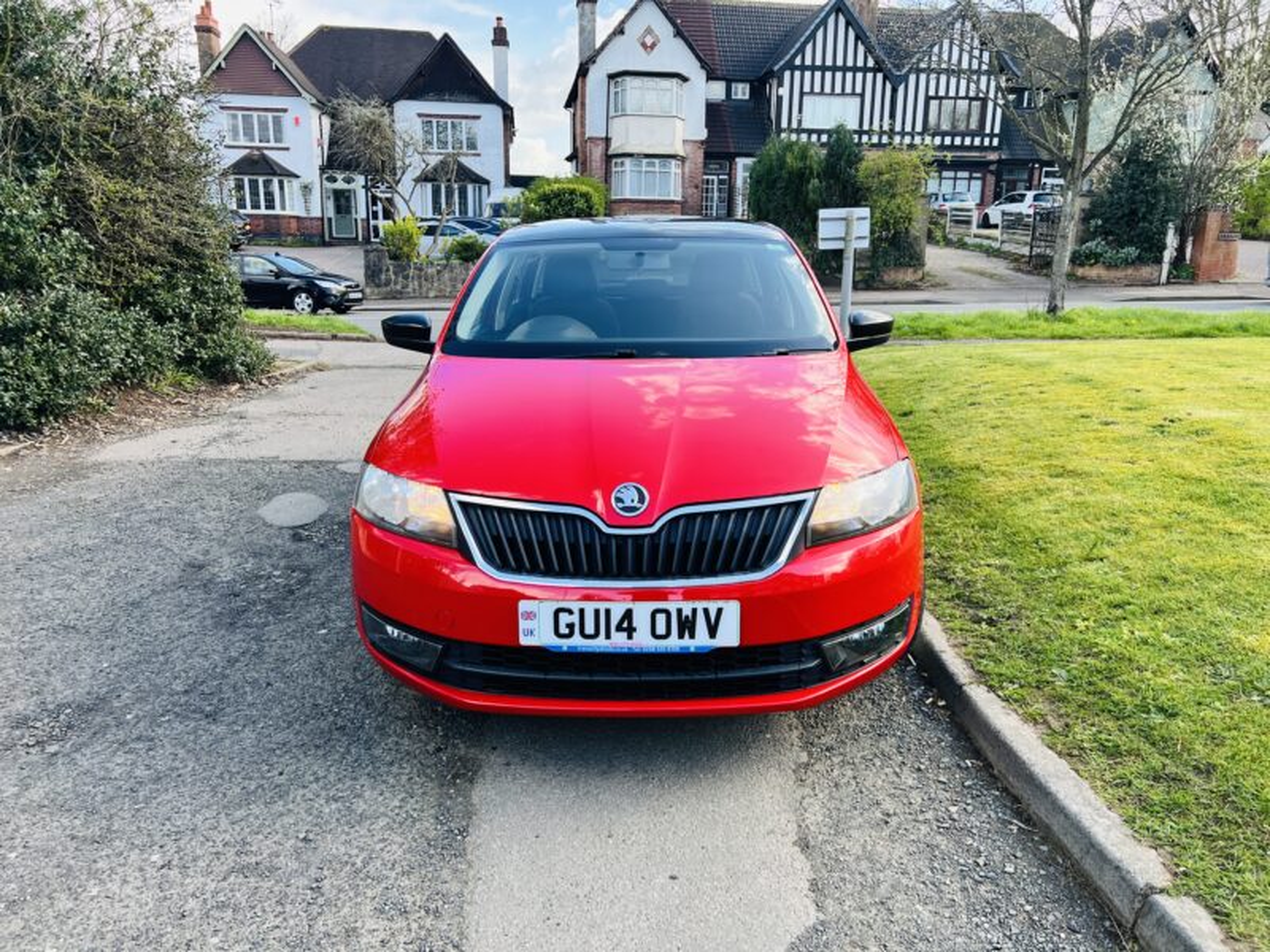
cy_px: 476
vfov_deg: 53.1
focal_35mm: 26
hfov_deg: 67.3
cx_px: 635
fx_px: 954
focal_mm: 5.7
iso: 50
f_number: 1.5
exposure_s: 1/502
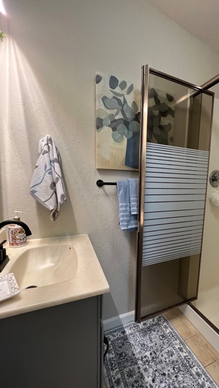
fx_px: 155
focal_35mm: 15
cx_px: 138
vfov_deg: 102.9
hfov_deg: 69.3
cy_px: 204
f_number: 1.8
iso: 160
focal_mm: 1.57
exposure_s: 1/60
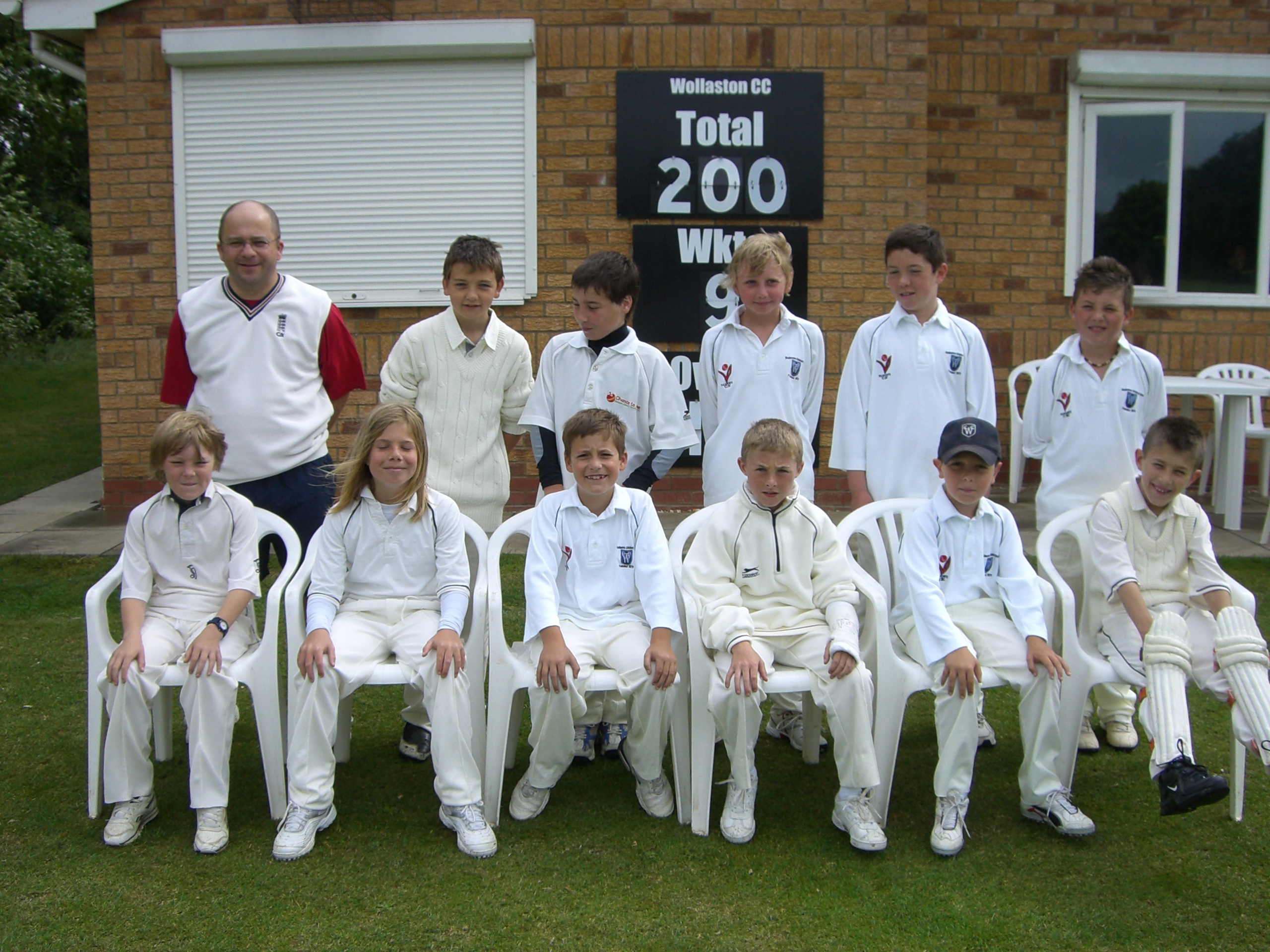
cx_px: 635
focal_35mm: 38
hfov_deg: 49.0
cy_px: 476
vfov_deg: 37.7
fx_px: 1394
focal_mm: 6.2
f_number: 4.3
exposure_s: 1/400
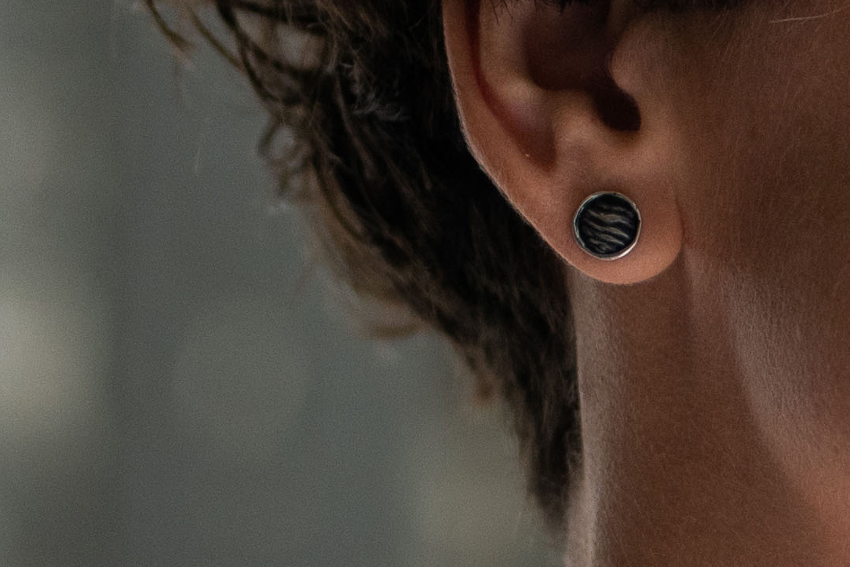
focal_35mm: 648
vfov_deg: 2.1
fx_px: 15299
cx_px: 2507
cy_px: 1071
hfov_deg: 3.1
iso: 200
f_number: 2
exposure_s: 1/160
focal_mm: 85
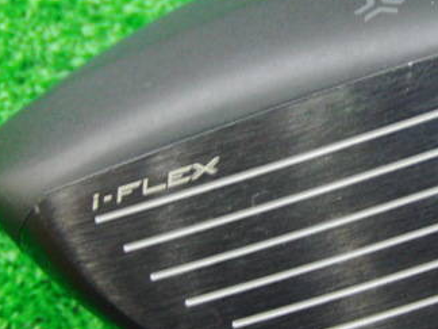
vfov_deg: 20.1
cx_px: 397
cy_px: 120
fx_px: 924
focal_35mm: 73
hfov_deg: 25.8
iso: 400
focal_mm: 6.42
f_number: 3.6
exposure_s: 1/10
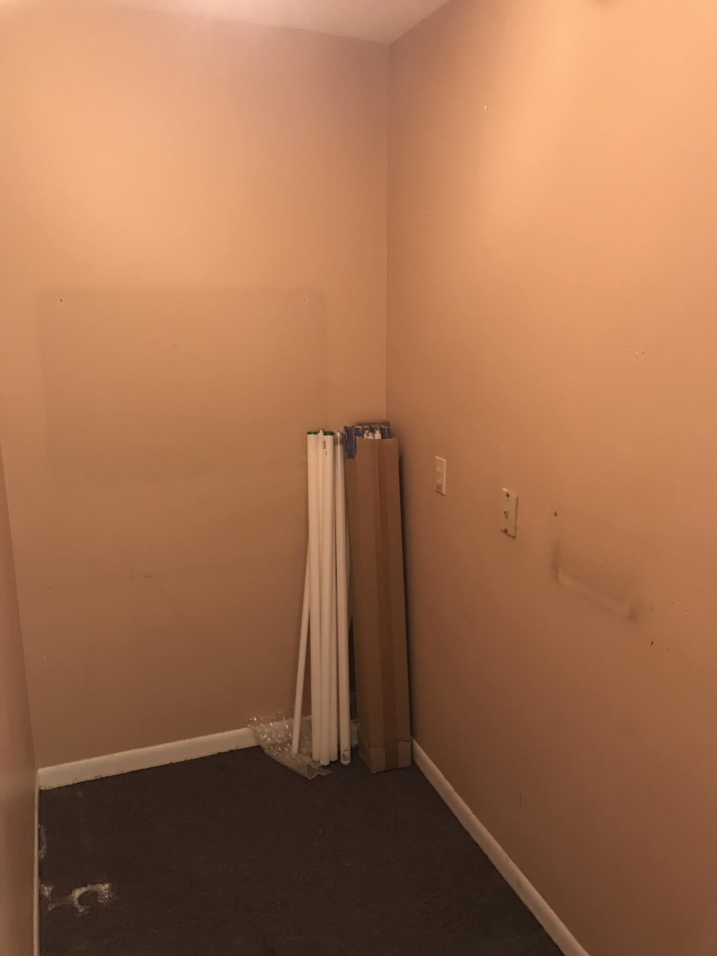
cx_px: 358
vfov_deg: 63.4
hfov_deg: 49.7
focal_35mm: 28
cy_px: 478
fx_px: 773
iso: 100
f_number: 1.8
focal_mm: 3.99
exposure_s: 1/9
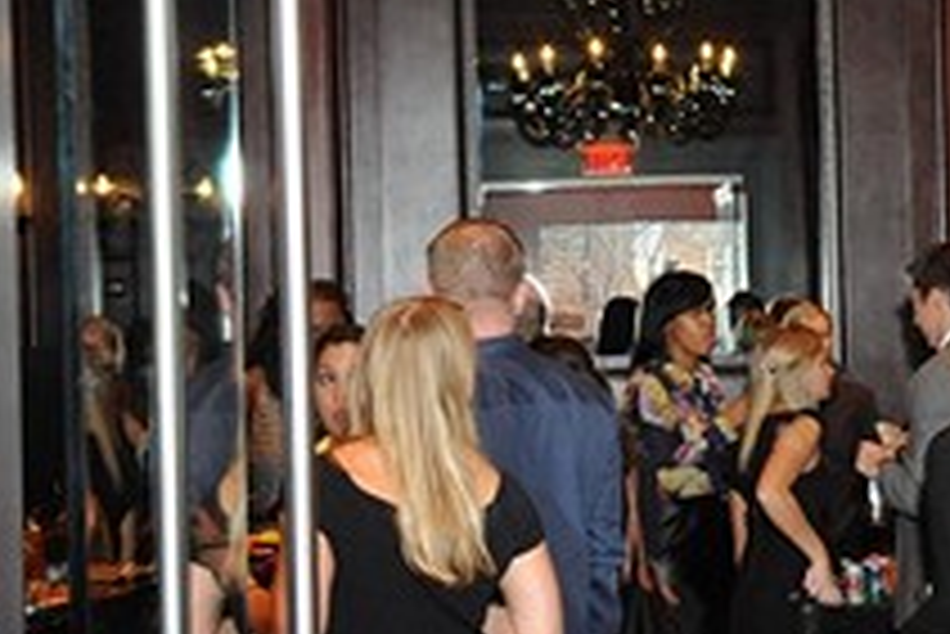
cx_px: 982
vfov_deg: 13.8
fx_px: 2614
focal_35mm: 99
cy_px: 342
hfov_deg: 19.9
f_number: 6.3
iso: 5000
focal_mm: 38
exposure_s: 1/30
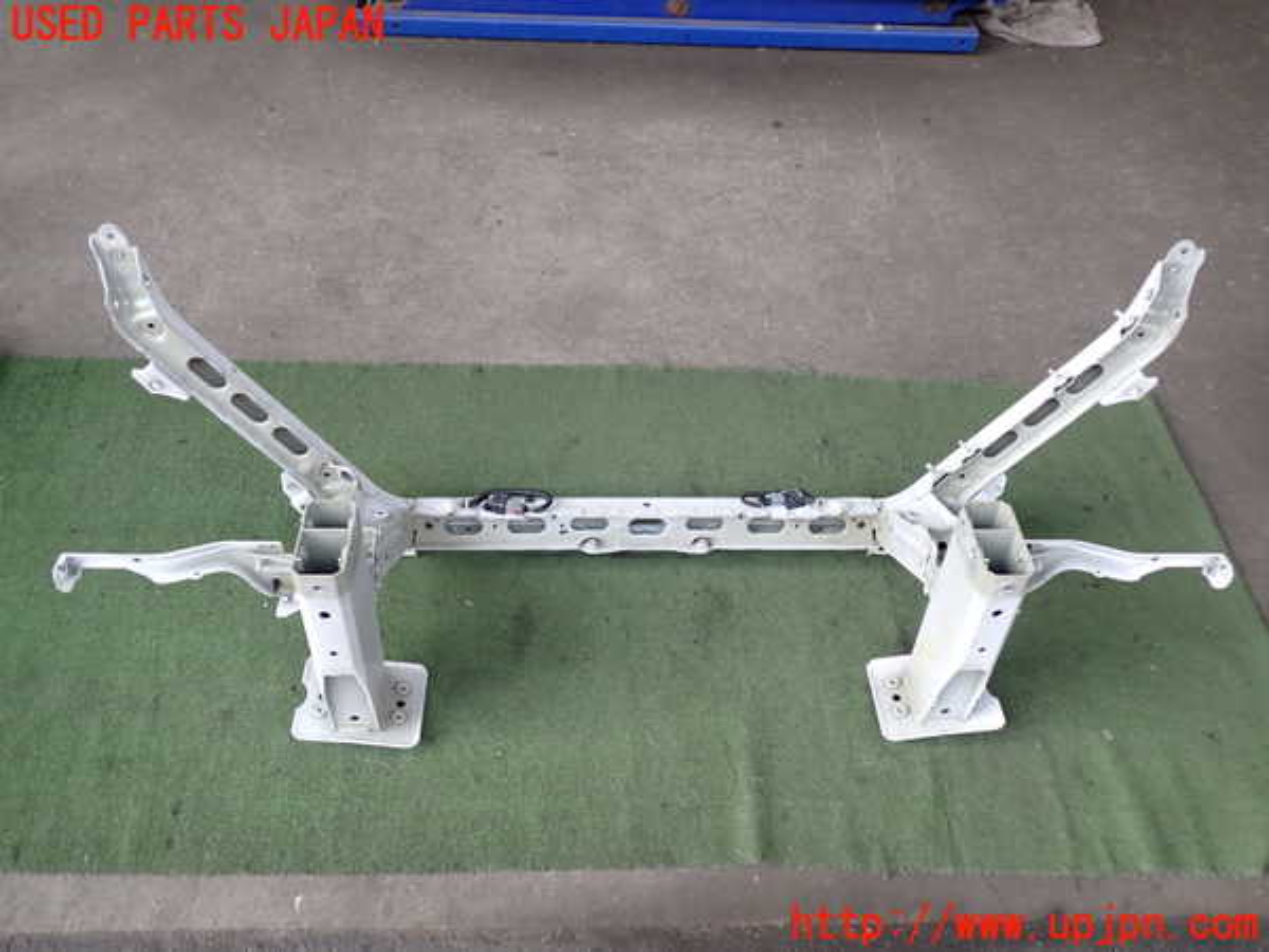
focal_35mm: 30
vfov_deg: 46.8
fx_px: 1100
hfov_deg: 60.0
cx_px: 634
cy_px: 476
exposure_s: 1/125
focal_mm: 5.4
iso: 125
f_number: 2.3
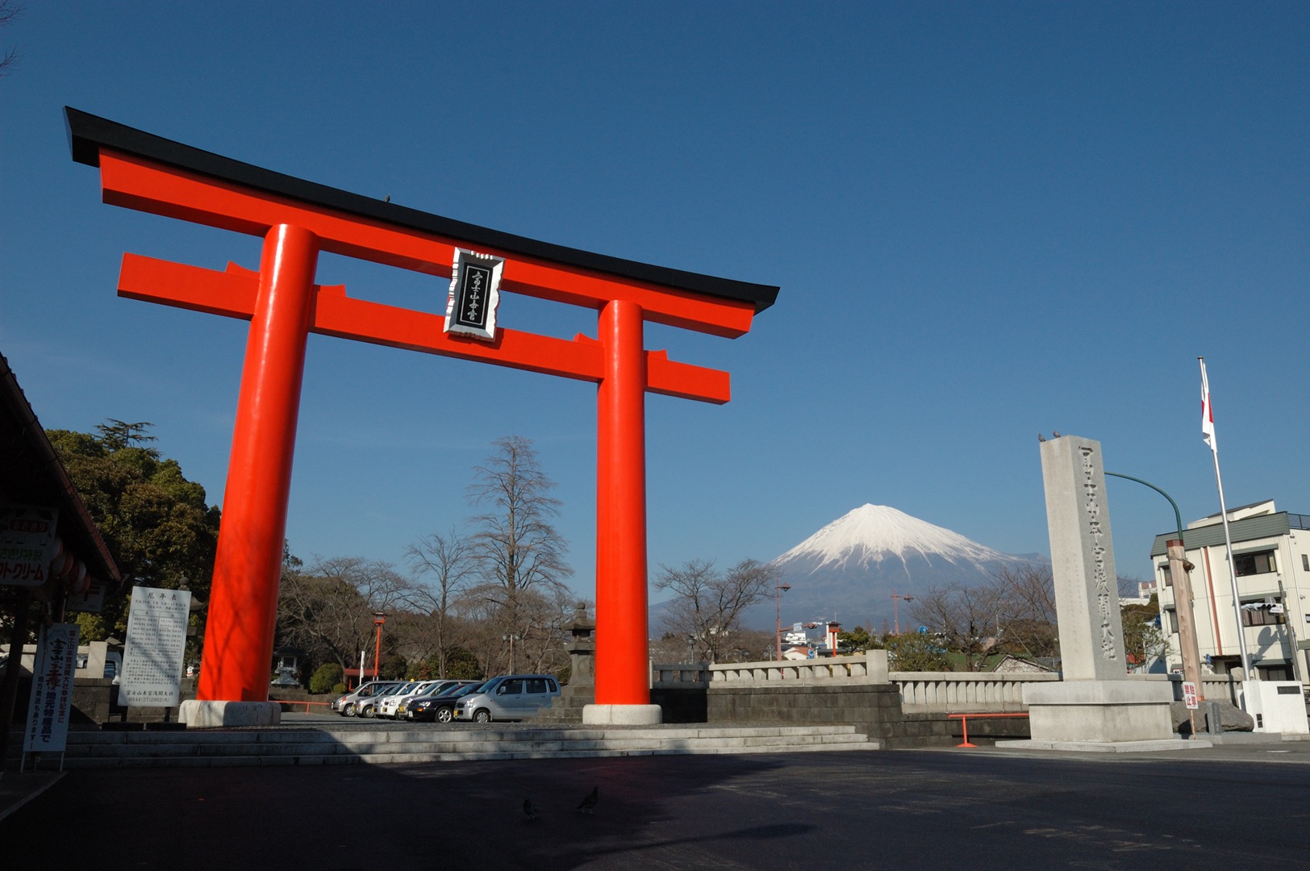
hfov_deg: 70.5
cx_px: 655
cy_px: 436
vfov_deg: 50.3
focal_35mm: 26
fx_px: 927
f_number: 13
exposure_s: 1/640
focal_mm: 17
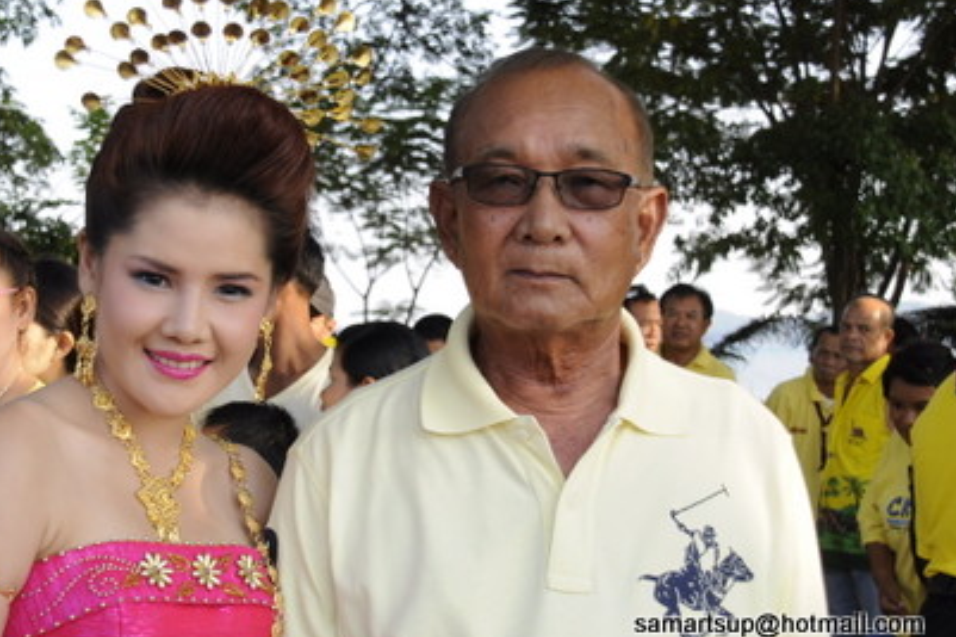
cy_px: 290
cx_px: 391
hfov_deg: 25.6
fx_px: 2097
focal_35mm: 79
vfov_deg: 17.3
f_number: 8
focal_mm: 44
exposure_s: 1/160
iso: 250
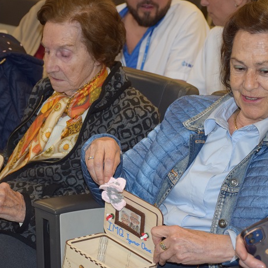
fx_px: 999
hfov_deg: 15.3
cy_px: 150
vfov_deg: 15.3
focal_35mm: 114
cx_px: 117
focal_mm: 48
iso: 1000
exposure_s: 1/60
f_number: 4.5
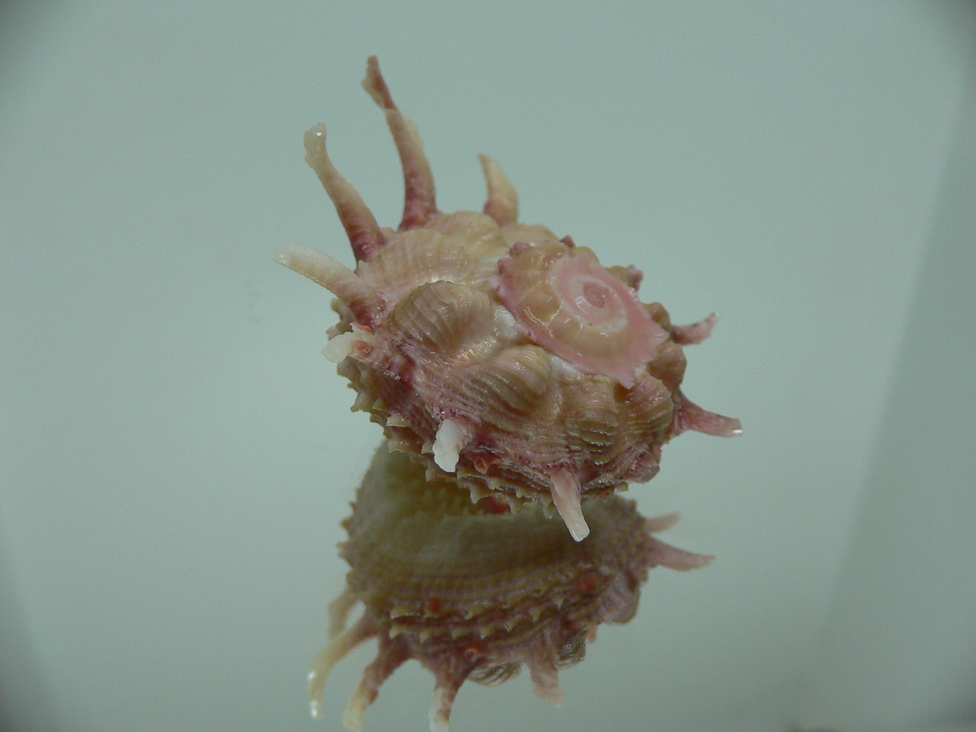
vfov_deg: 40.7
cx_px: 488
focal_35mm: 35
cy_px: 366
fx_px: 987
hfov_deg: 52.6
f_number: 2.8
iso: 100
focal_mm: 4.6
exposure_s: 1/60
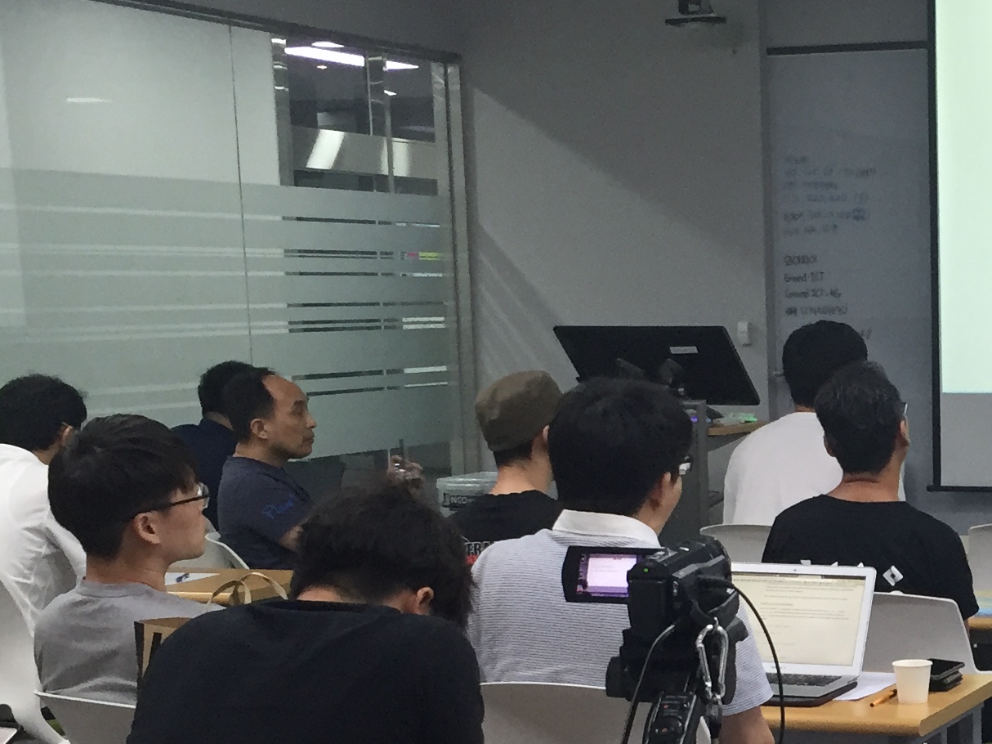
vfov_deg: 18.6
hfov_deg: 23.9
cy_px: 634
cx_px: 991
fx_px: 2235
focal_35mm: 78
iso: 40
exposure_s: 1/30
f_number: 2.2
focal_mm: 4.15
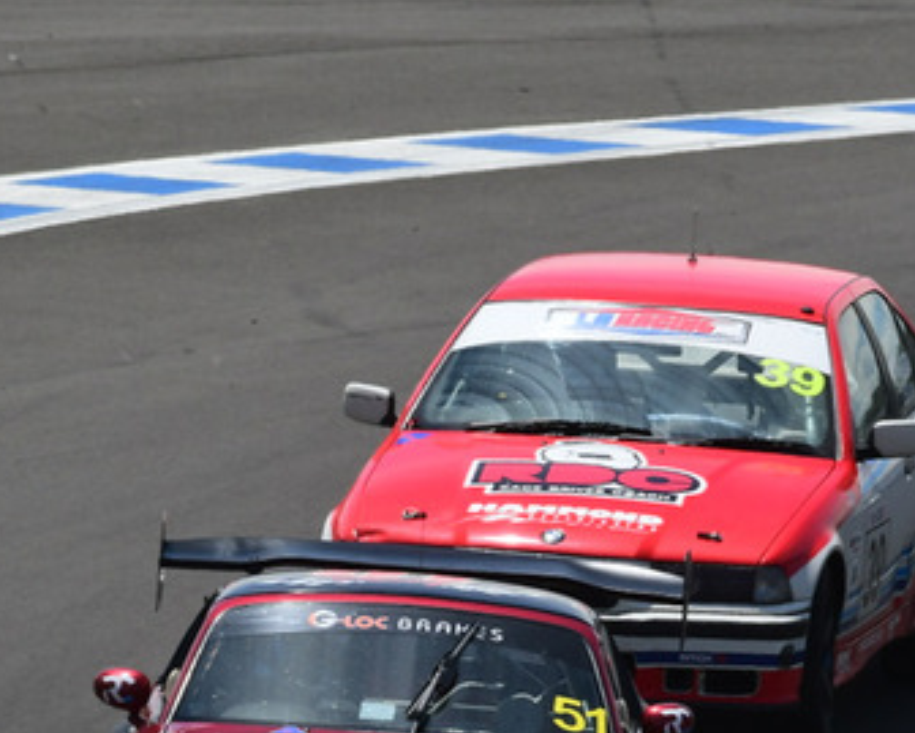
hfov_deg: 1.8
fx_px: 29093
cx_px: 310
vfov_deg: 1.4
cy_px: 703
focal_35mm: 1074
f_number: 11
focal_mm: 320
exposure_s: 1/640
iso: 320
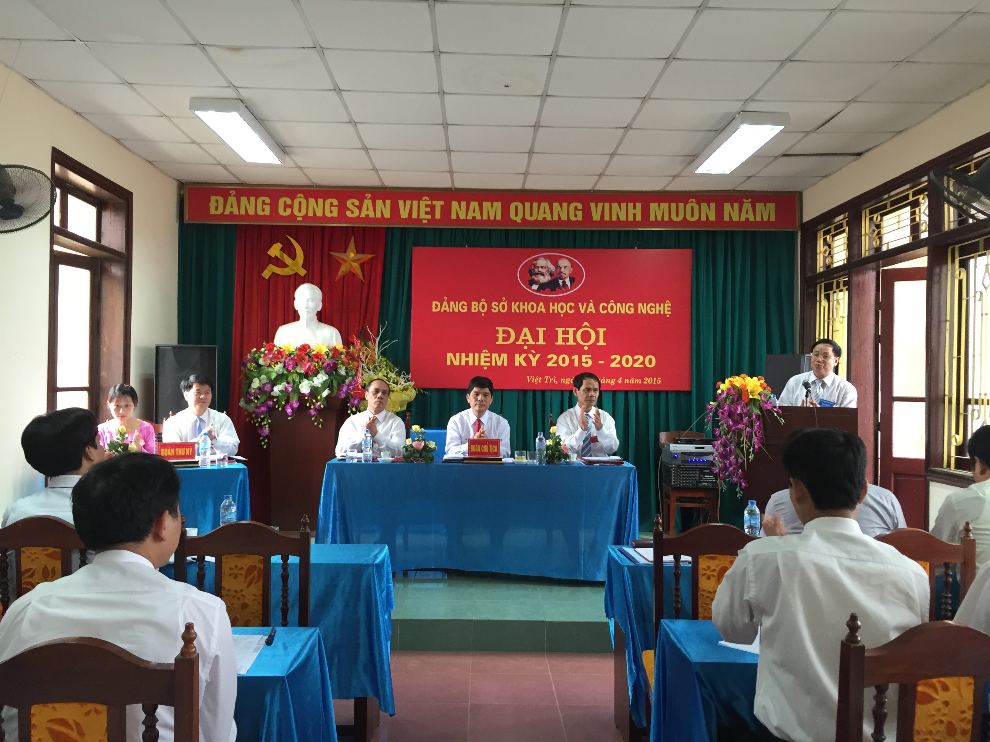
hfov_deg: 61.7
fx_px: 829
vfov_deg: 48.2
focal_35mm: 29
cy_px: 371
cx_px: 495
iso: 100
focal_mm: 4.15
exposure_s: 1/30
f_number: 2.2
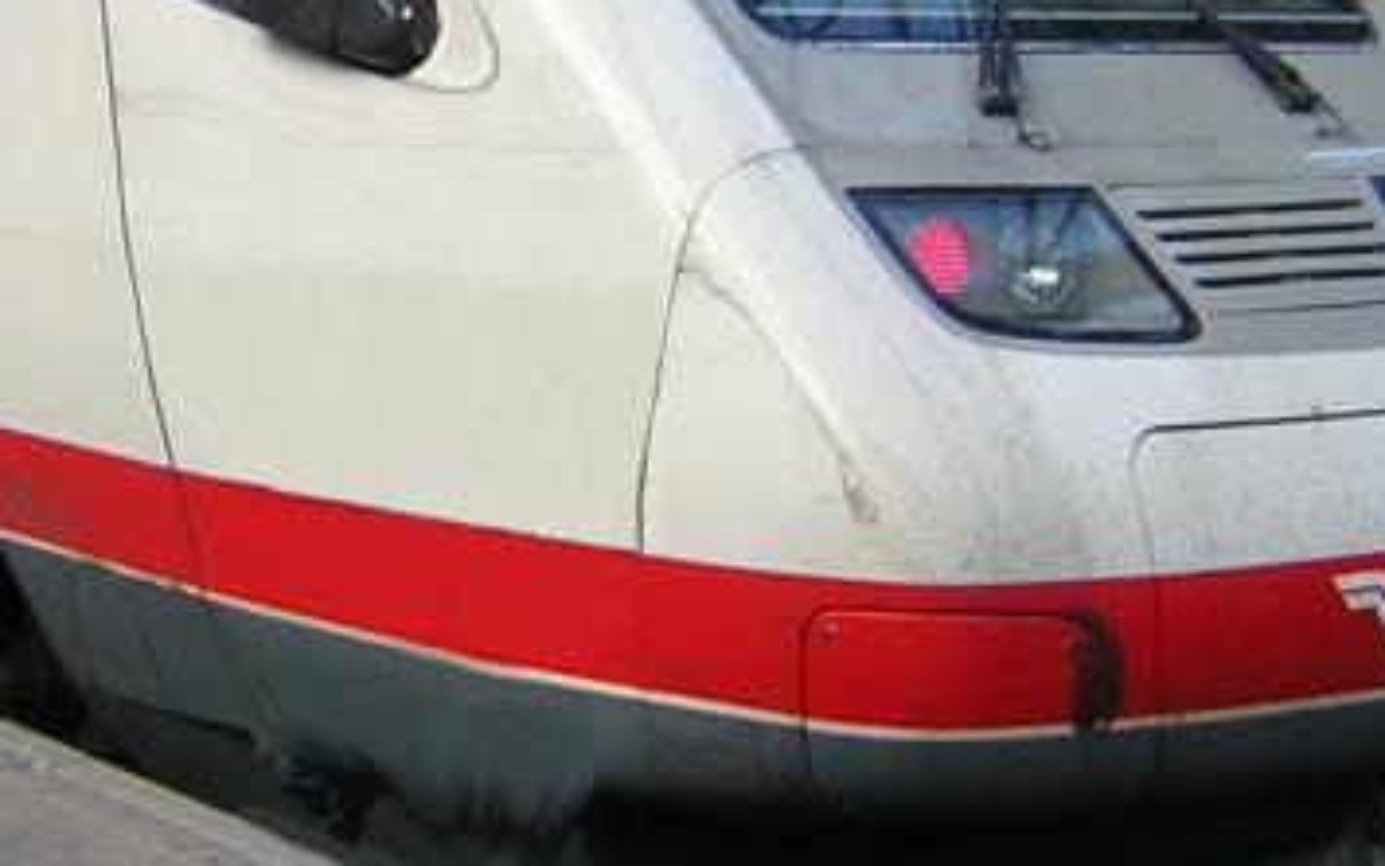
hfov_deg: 23.9
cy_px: 133
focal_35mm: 86
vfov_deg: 15.1
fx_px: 3247
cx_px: 406
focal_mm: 4.7
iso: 100
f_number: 2.6
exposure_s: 1/93.9
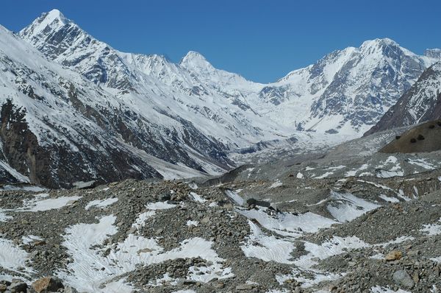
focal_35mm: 75
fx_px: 917
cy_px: 146
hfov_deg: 27.0
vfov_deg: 18.1
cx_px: 220
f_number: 8
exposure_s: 1/1250
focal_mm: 50
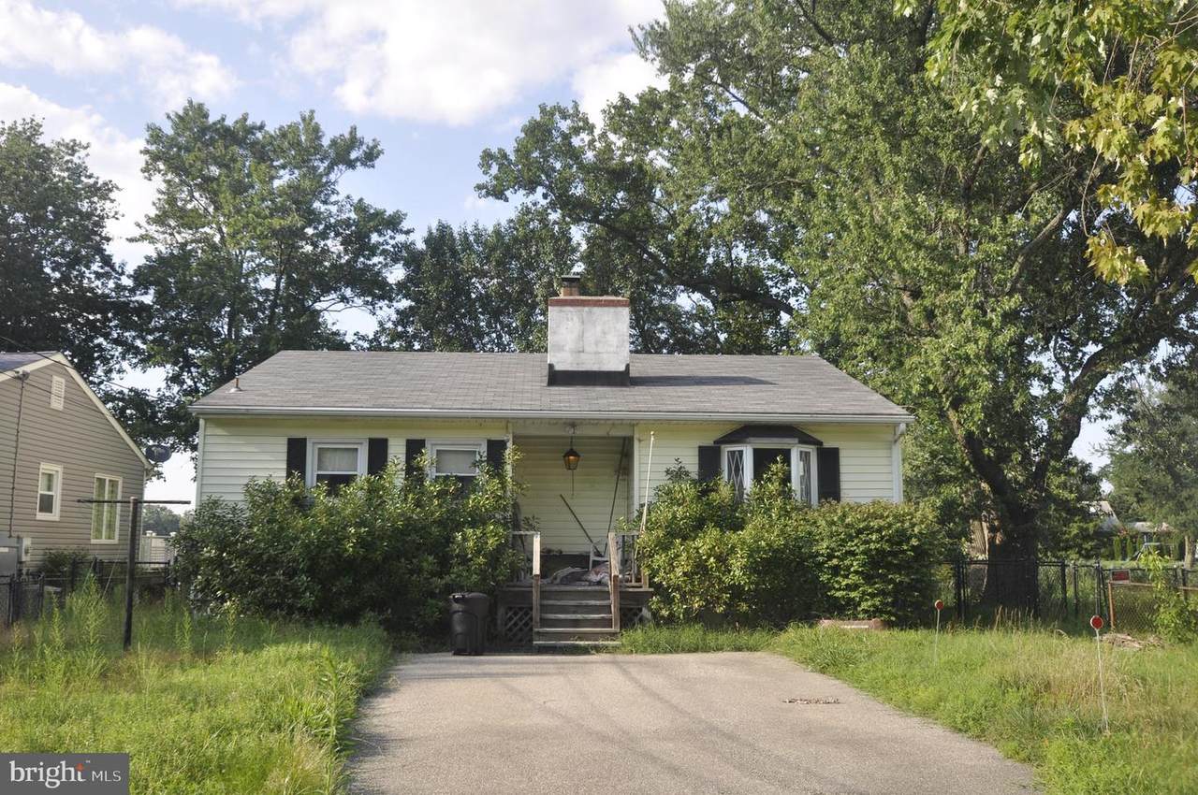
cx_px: 599
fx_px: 997
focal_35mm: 30
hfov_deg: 62.0
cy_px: 398
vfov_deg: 43.5
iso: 200
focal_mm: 20
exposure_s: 1/250
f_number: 8
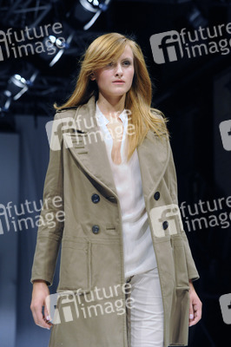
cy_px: 174
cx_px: 116
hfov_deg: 12.2
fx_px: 1080
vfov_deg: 18.3
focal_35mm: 112
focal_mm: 112
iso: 3200
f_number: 6.3
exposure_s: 1/400
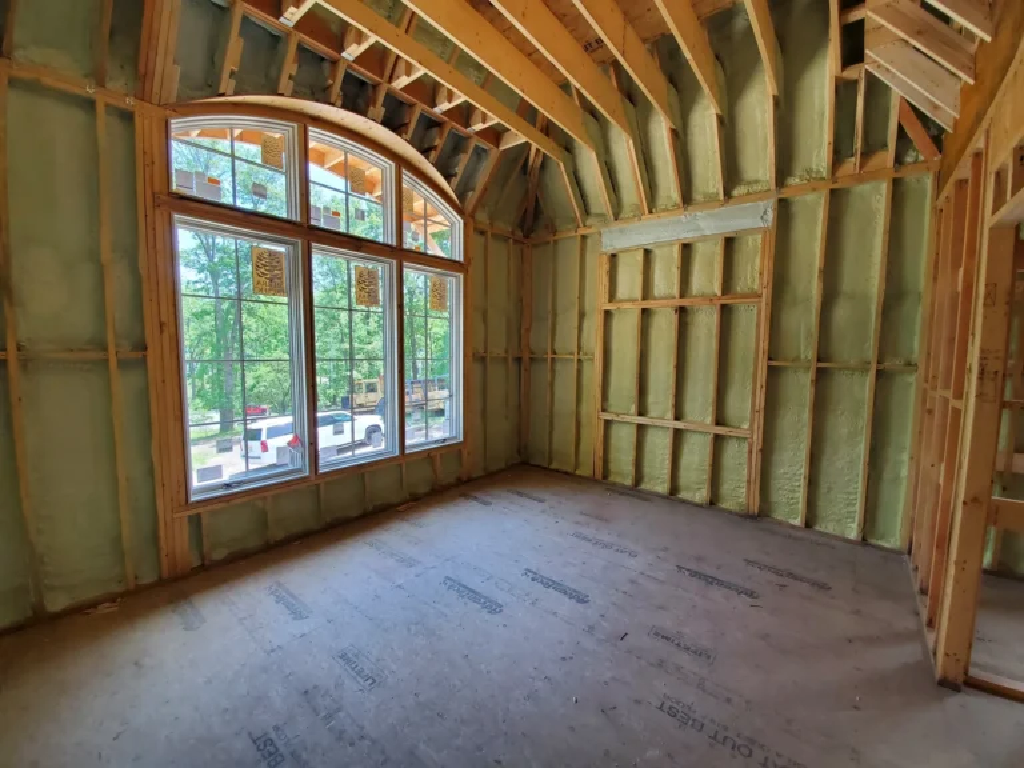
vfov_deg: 89.9
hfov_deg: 106.2
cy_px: 384
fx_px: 385
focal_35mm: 13
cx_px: 512
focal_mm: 1.8
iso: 80
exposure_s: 1/43
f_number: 2.2
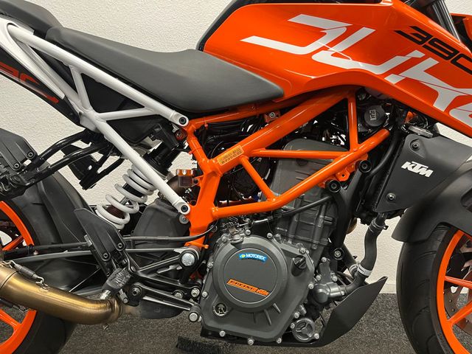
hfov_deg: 67.3
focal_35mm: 26
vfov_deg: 53.1
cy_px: 177
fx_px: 355
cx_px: 236
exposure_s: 1/50
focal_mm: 5.1
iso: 250
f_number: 1.6
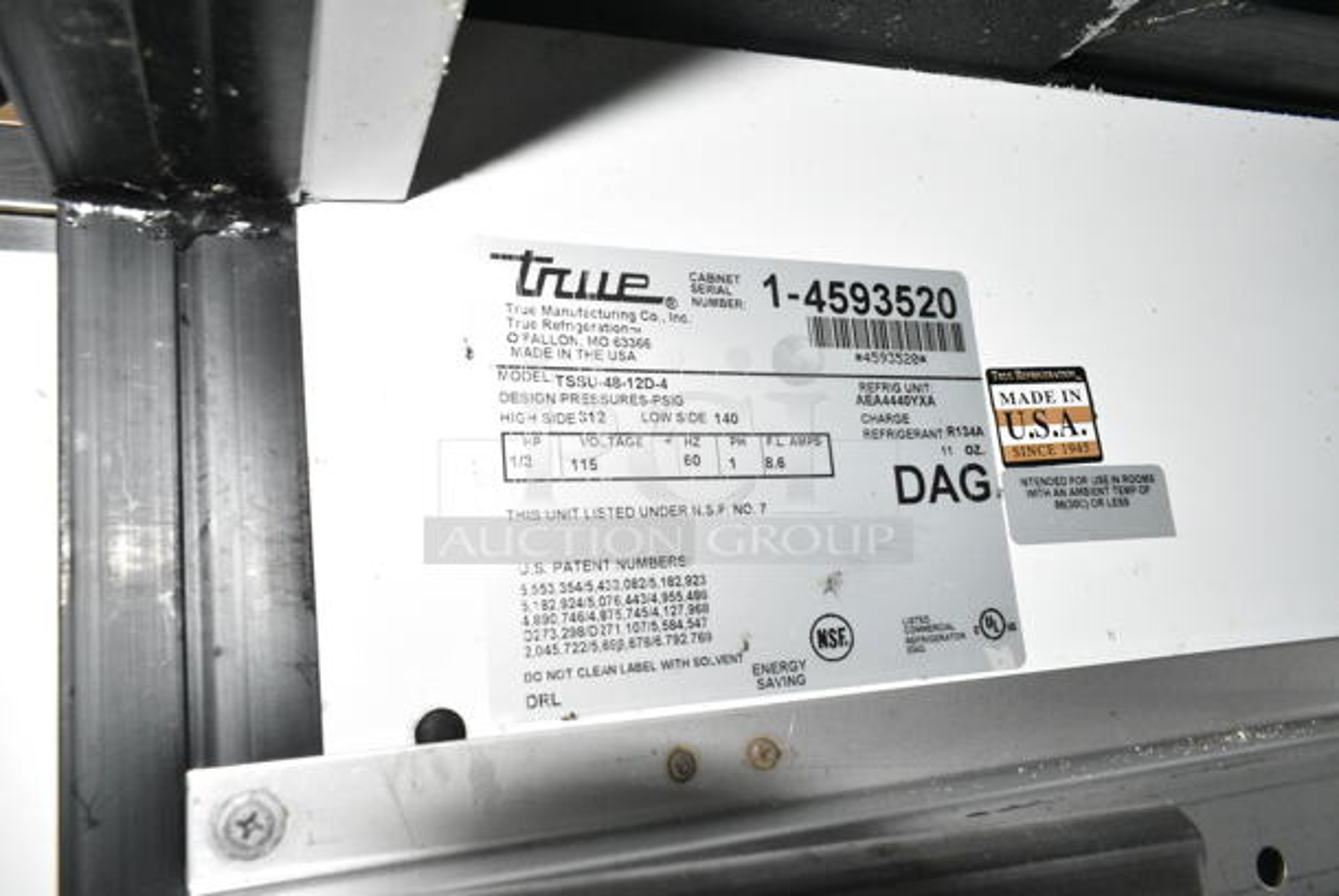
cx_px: 670
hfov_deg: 67.3
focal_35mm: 27
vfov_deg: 48.0
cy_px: 448
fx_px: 1005
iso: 3600
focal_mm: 18
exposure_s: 1/60
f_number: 11
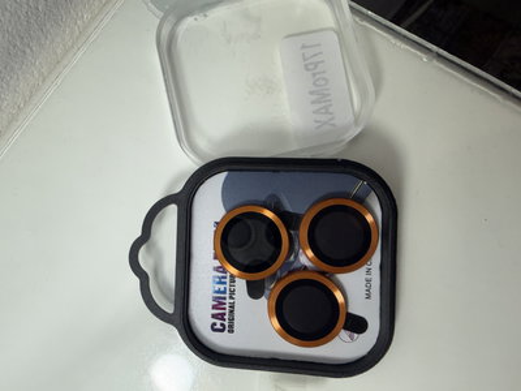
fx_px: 361
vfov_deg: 56.8
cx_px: 260
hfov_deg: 71.6
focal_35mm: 24
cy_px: 196
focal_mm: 2.22
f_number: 2.2
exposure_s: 1/100
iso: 40
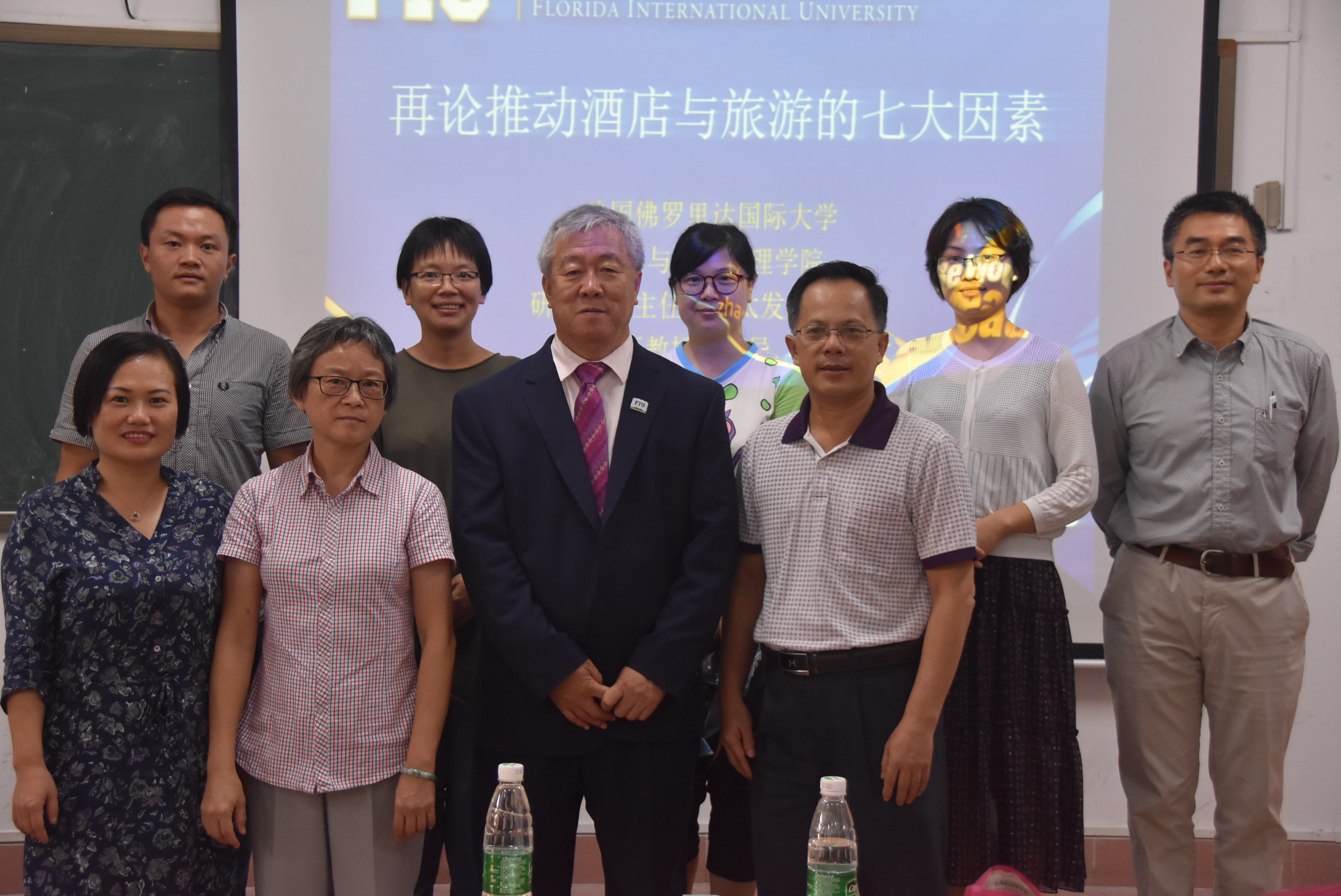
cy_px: 448
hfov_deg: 30.5
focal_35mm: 66
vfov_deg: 20.6
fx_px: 2460
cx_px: 670
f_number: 4.5
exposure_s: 1/60
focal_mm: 44
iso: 1800
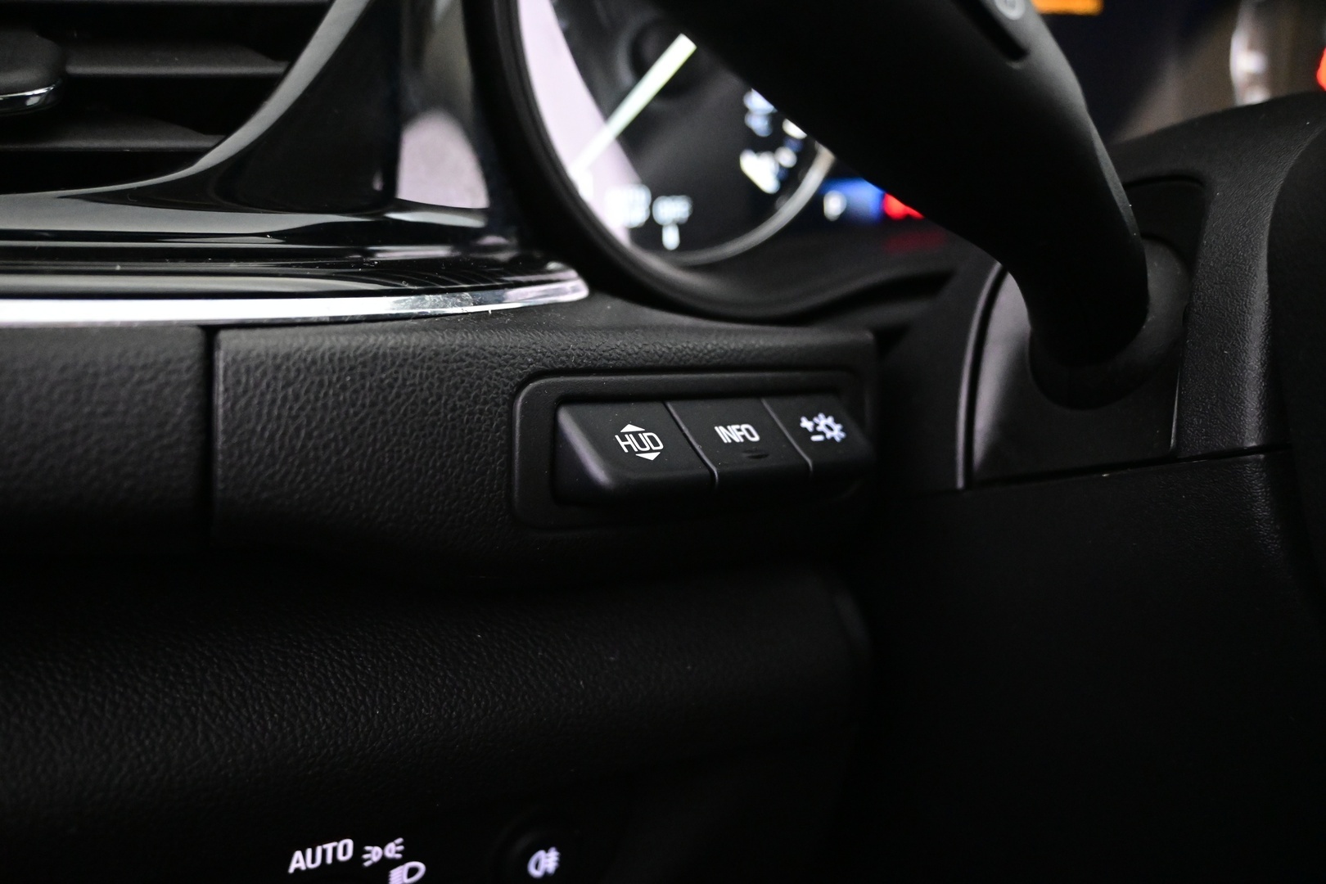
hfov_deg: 58.3
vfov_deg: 40.8
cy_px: 442
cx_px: 663
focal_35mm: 32
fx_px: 1188
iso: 5600
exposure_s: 1/30
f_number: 4
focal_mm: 21.5
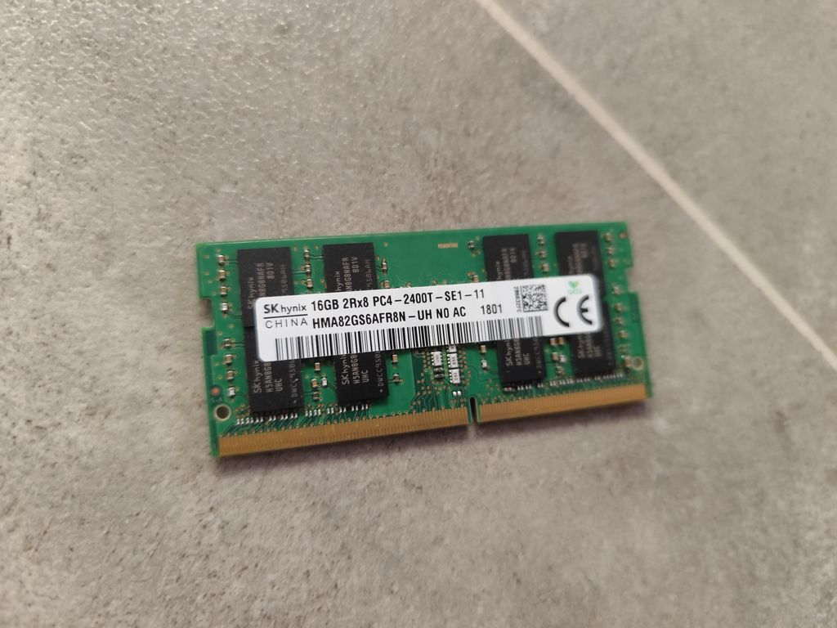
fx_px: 556
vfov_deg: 58.9
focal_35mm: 23
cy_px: 314
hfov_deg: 73.9
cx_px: 418
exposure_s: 1/25
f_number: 1.65
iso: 1600
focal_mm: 6.19
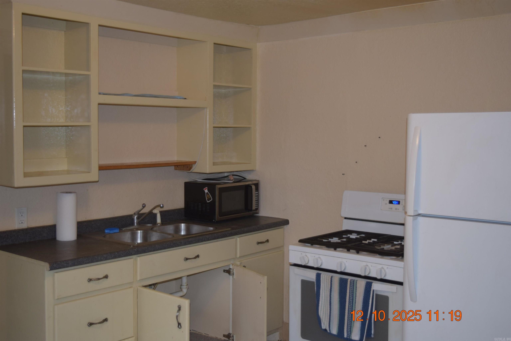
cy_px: 170
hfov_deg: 45.0
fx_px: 618
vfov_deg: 30.9
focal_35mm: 44
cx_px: 256
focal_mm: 29
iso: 560
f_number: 4.2
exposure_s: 1/60
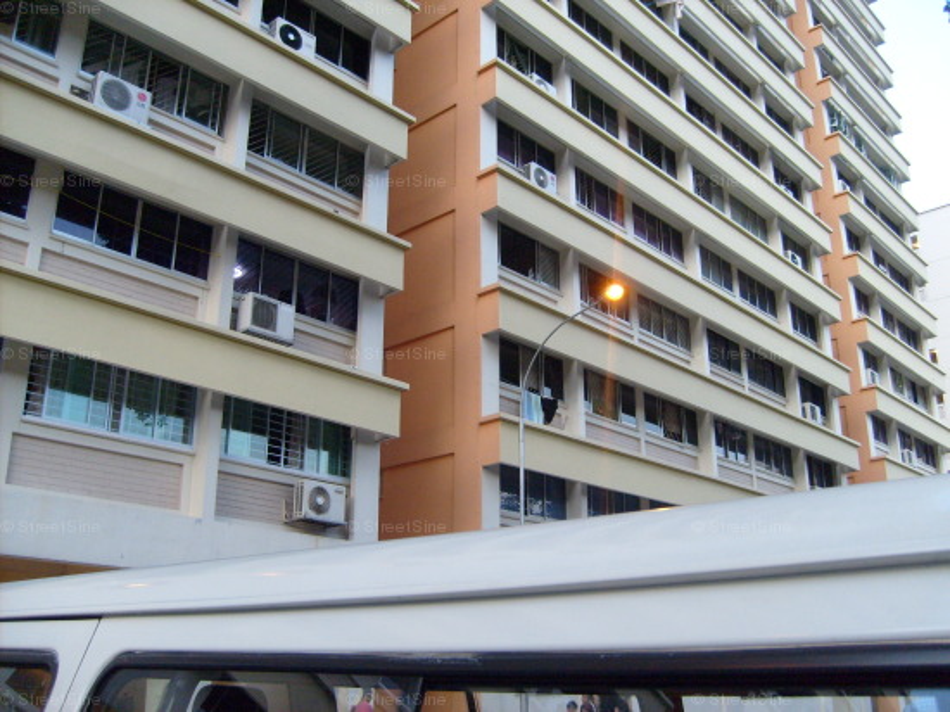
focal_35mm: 35
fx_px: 960
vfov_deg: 40.7
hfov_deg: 52.6
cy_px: 356
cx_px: 475
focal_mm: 5.8
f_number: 2.8
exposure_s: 1/45
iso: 160
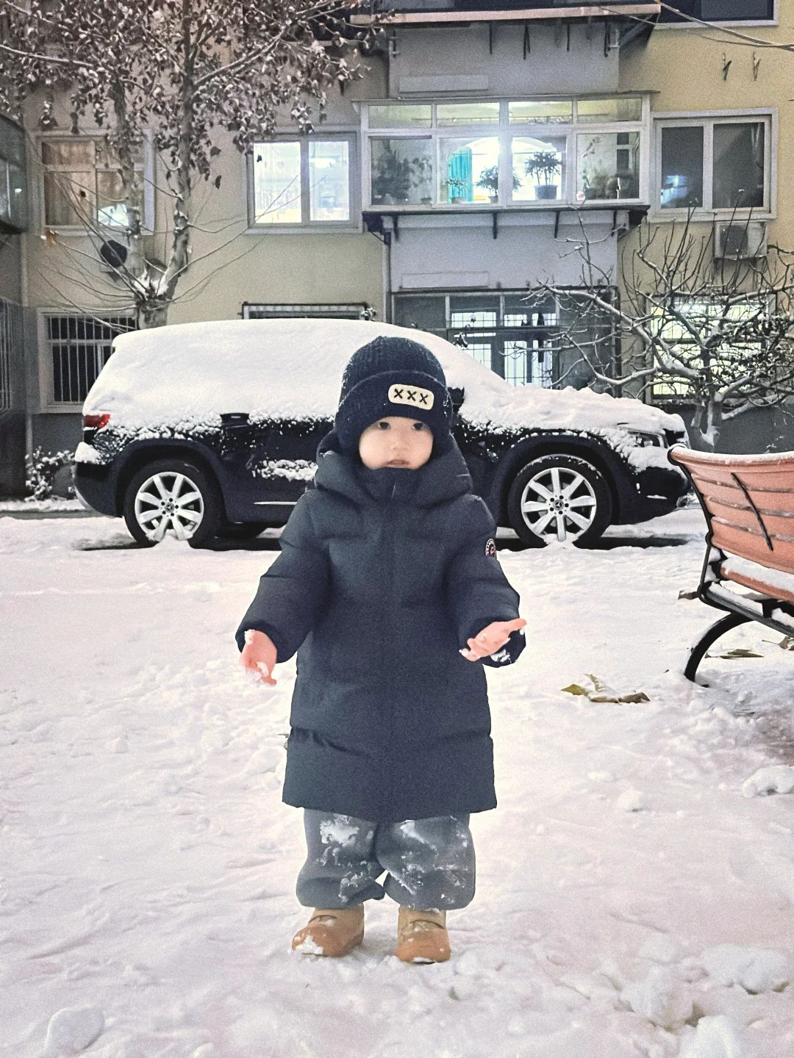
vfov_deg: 39.7
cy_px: 529
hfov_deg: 30.3
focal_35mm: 48
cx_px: 397
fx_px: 1468
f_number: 1.78
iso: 3200
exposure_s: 1/15
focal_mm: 6.86
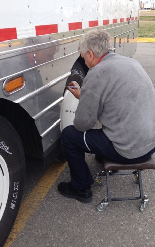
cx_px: 85
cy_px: 125
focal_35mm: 38
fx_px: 257
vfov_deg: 51.5
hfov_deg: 33.6
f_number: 2.4
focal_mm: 4.28
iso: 50
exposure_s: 1/746
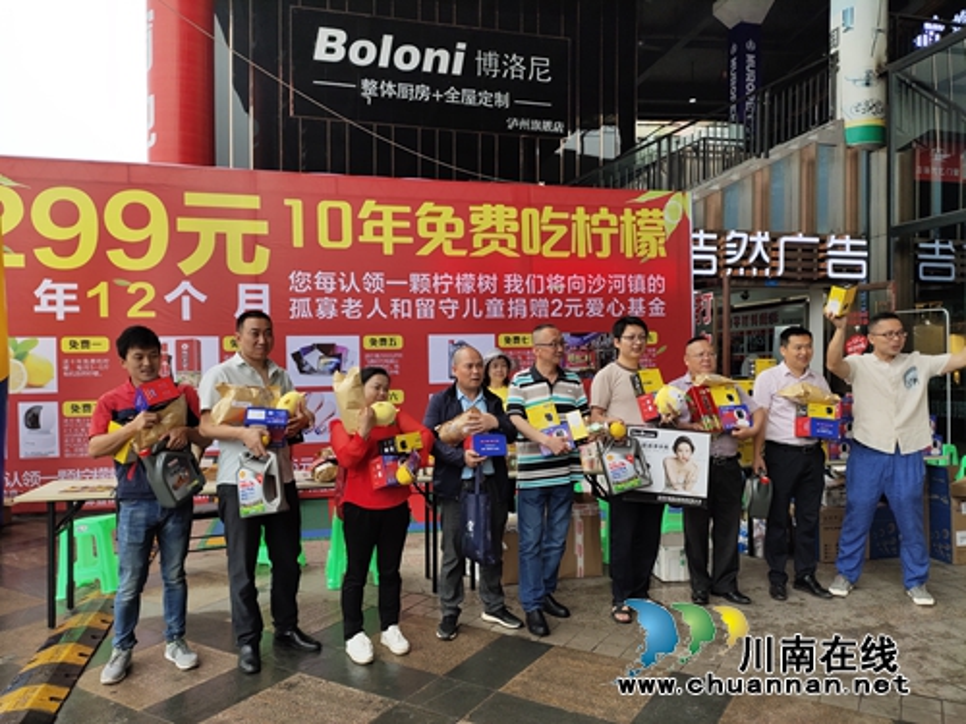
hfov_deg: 73.9
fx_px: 642
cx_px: 483
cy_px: 362
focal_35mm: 23
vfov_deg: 58.9
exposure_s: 1/201
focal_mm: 4.76
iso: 108
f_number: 1.79
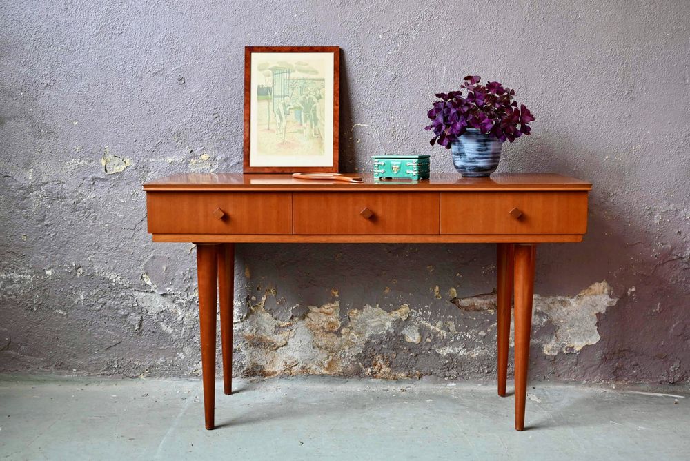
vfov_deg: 31.9
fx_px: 805
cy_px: 230
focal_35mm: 42
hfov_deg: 46.4
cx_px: 345
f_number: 5
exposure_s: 1/100
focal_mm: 42
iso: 800
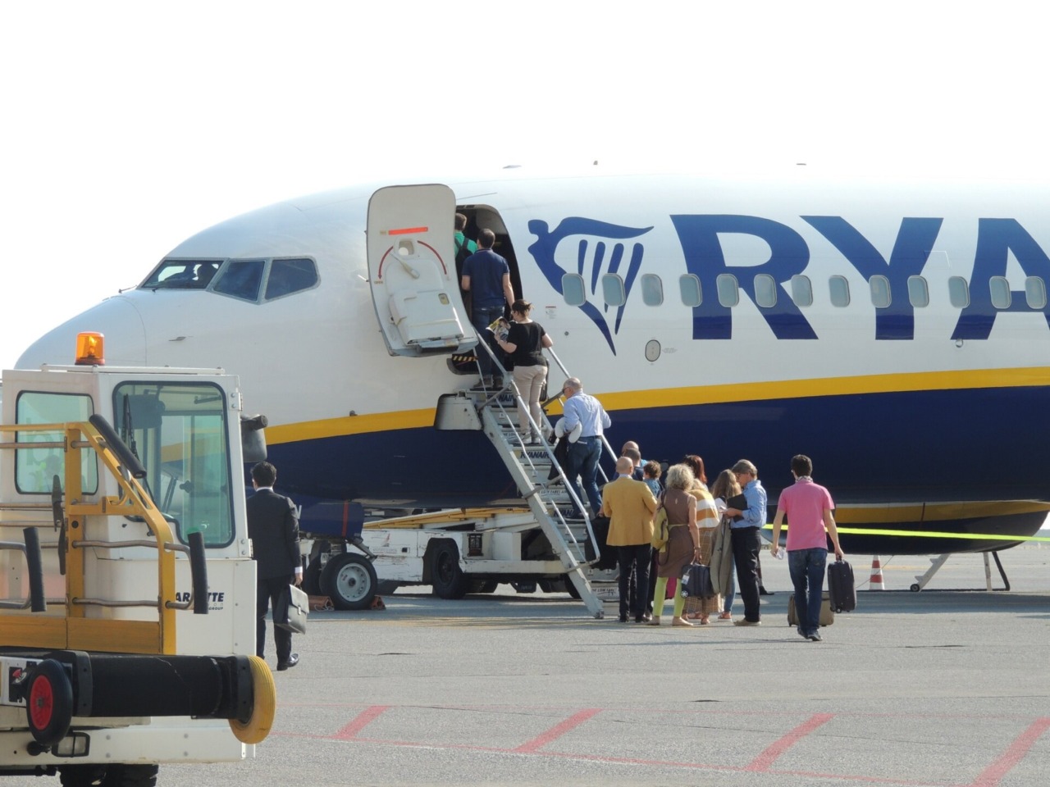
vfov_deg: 7.4
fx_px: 6067
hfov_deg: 9.9
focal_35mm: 200
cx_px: 525
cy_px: 394
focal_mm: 35.6
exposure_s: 1/500
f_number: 4.6
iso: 125
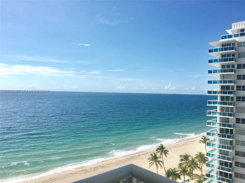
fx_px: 205
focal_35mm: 29
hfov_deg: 61.7
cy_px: 92
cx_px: 122
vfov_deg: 48.2
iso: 25
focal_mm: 4.15
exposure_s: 1/3205
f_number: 2.2
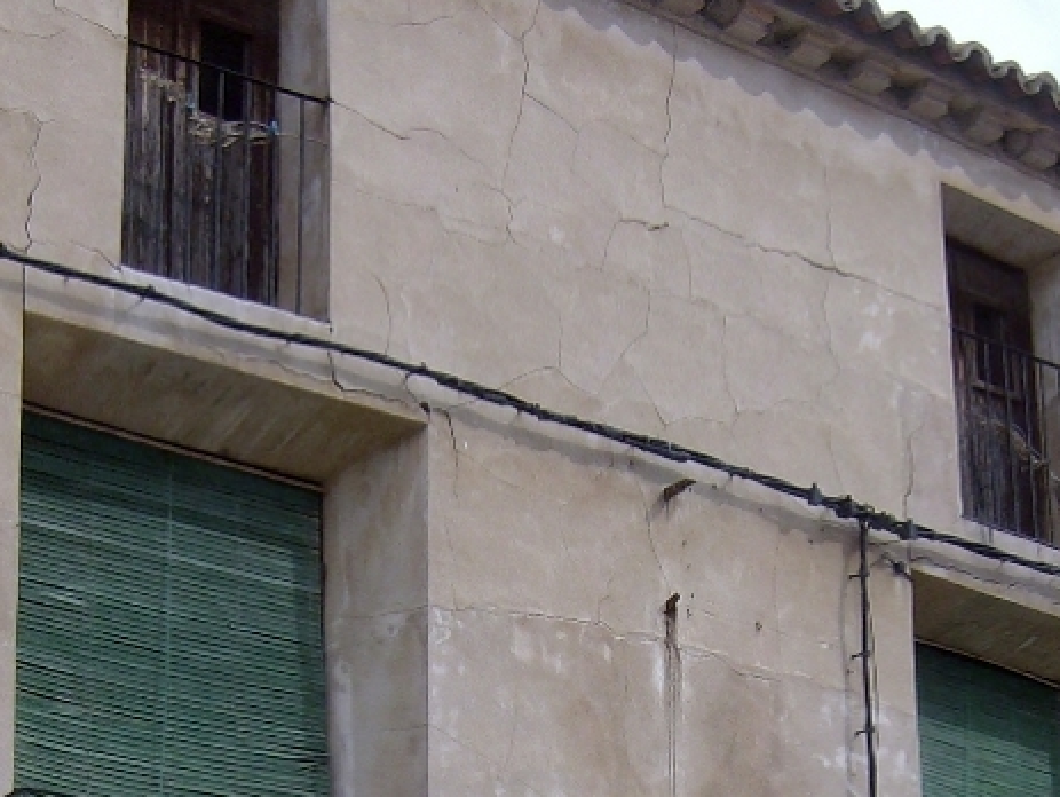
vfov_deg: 15.2
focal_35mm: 93
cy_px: 1003
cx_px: 595
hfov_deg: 21.1
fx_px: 2850
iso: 100
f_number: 4.7
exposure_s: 1/577
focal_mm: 6
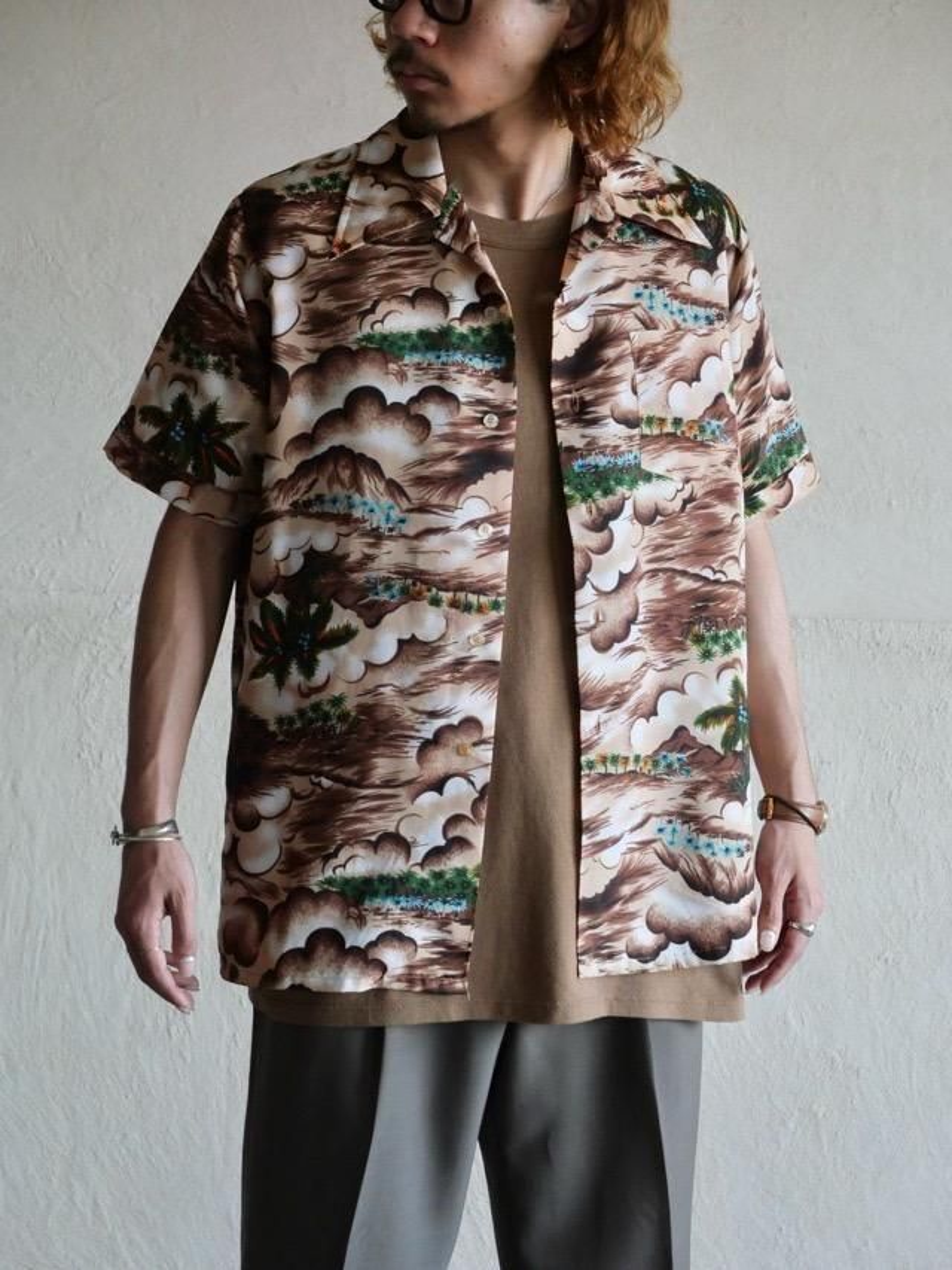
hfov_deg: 14.2
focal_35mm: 104
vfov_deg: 18.9
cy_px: 635
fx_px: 3813
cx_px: 476
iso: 2000
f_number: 4
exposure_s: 1/125
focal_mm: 52
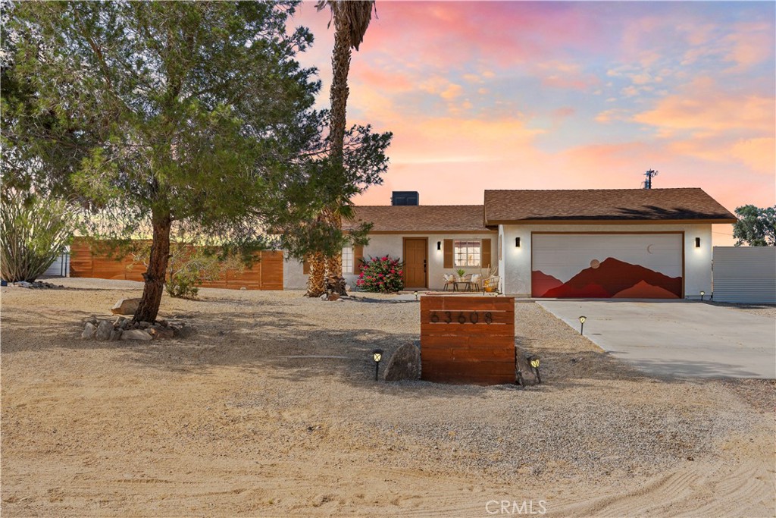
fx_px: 701
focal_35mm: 32
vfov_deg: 40.5
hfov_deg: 58.0
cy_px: 259
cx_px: 388
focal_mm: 32.5
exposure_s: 1/160
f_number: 11
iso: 400
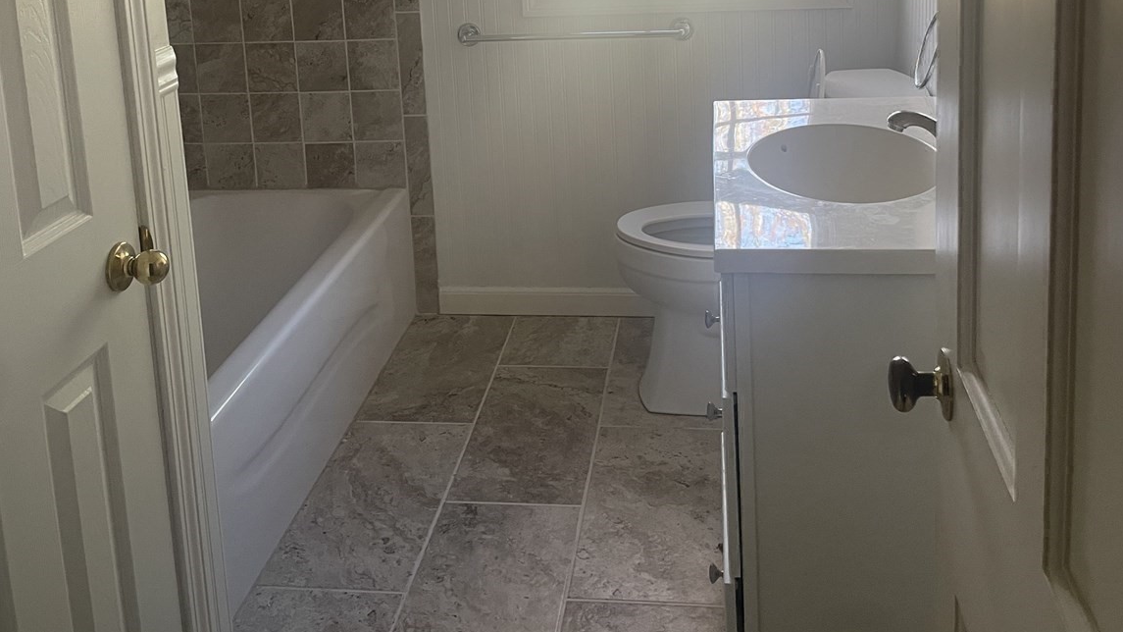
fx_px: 1132
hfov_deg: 52.8
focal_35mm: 38
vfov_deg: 29.5
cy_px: 26
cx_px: 564
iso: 80
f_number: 1.6
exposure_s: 1/60
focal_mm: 4.2
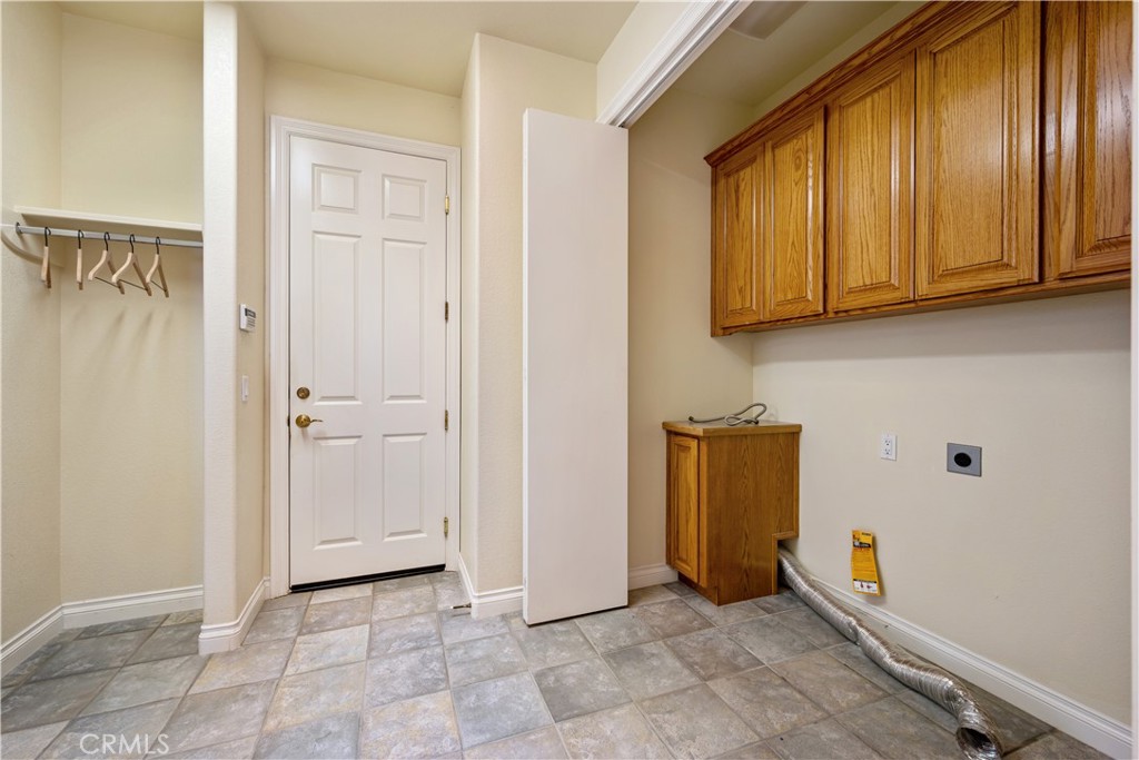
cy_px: 380
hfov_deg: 100.4
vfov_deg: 77.3
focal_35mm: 15
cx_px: 570
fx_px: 475
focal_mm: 15
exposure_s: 1/3
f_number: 8
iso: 100
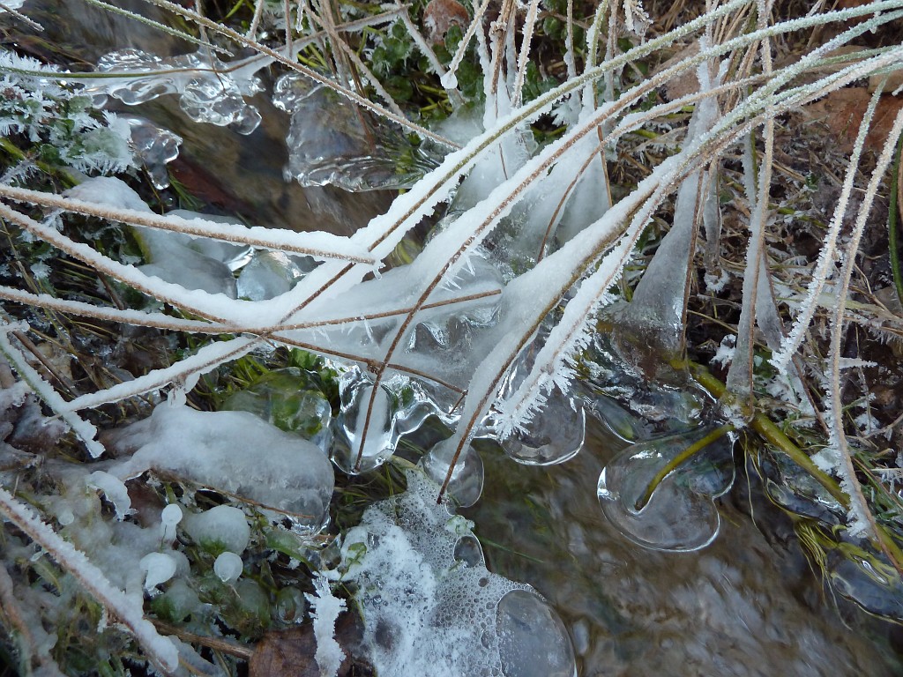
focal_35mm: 25
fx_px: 652
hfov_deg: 69.4
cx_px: 452
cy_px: 338
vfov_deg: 54.9
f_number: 3.3
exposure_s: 1/100
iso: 160
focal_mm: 4.1
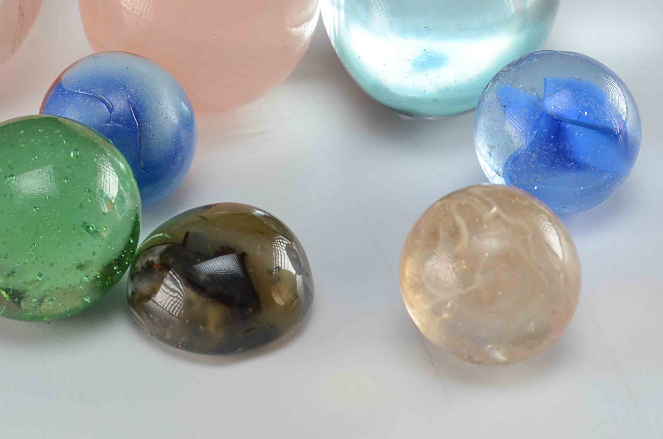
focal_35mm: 139
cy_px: 31
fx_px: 2555
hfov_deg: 14.8
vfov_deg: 9.8
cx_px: 274
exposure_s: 1/80
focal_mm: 48
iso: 100
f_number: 13
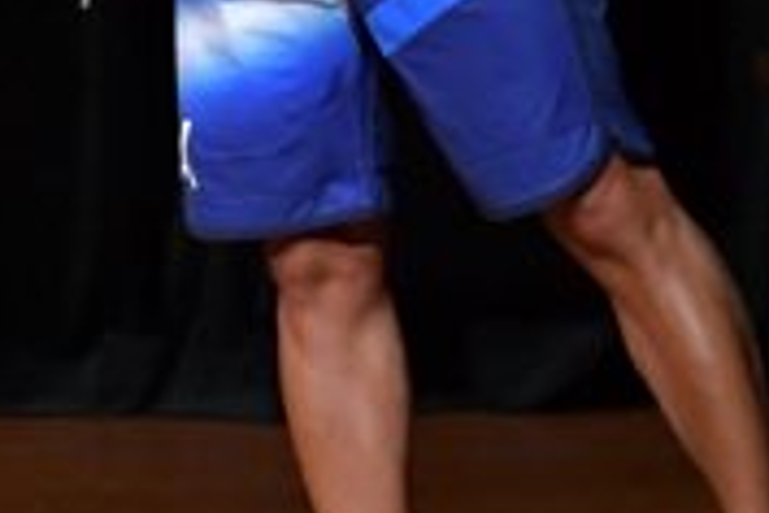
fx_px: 25290
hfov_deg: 1.7
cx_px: -645
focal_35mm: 1184
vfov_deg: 1.2
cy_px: -143
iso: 5000
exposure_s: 1/400
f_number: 5.6
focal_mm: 180
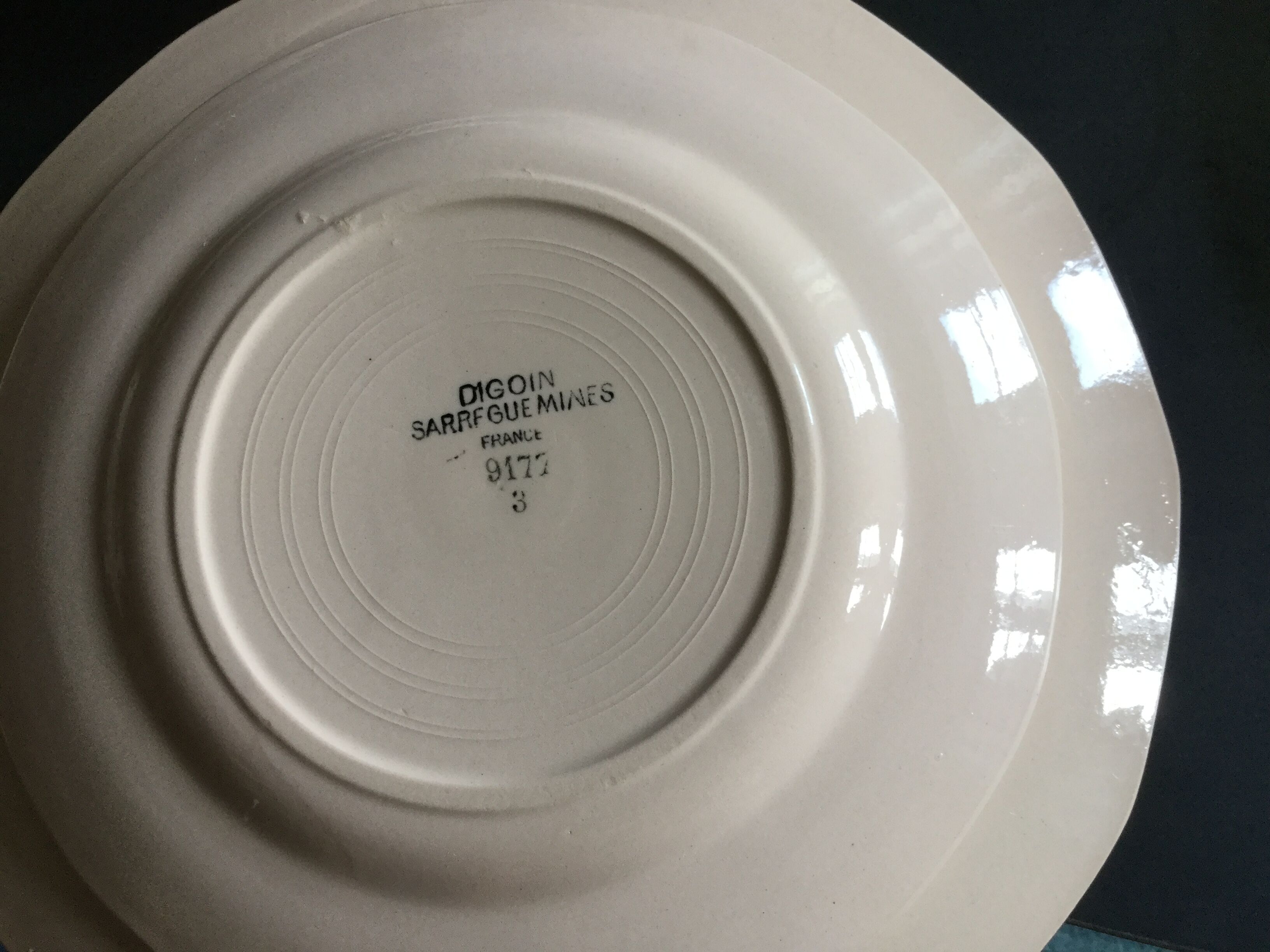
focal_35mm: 31
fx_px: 1137
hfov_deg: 58.4
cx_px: 635
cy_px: 476
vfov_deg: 45.4
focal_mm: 3.3
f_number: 2.4
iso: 40
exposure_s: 1/33
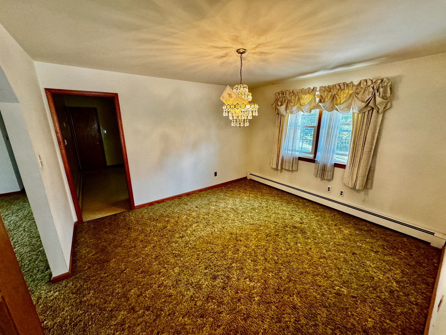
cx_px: 223
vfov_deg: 85.7
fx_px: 180
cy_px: 168
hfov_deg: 102.1
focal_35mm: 14
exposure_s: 1/120
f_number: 2.2
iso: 320
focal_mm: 2.22
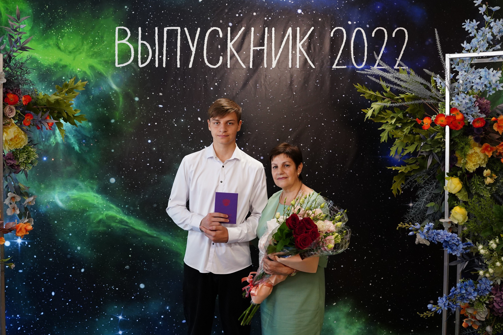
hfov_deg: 53.1
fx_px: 503
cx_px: 246
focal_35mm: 36
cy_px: 163
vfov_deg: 36.9
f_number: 3.5
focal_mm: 35
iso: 2000
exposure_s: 1/160
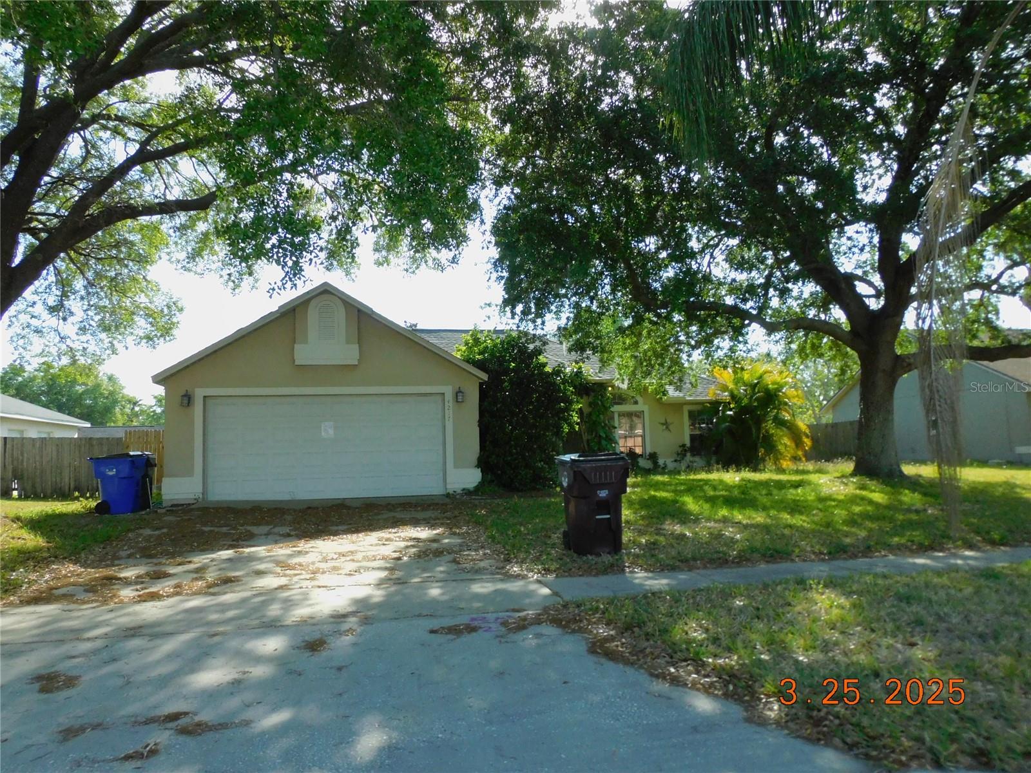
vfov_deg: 56.8
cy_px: 386
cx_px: 516
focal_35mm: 24
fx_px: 715
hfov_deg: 71.6
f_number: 3.3
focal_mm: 4.3
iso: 400
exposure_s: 1/1250
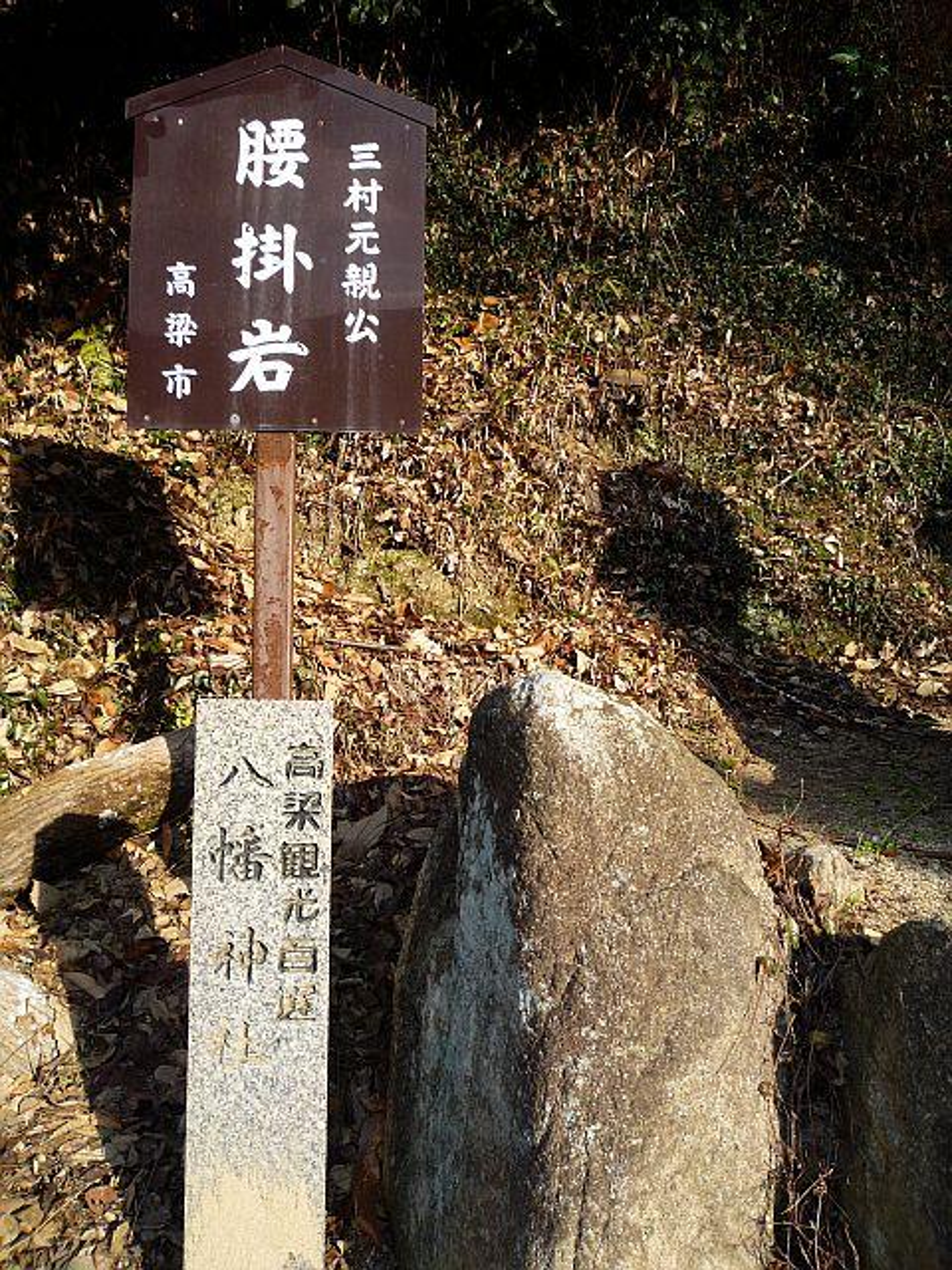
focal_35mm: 30
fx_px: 1100
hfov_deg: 46.8
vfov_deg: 60.0
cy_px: 635
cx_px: 476
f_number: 4
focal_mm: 5.2
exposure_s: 1/320
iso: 100
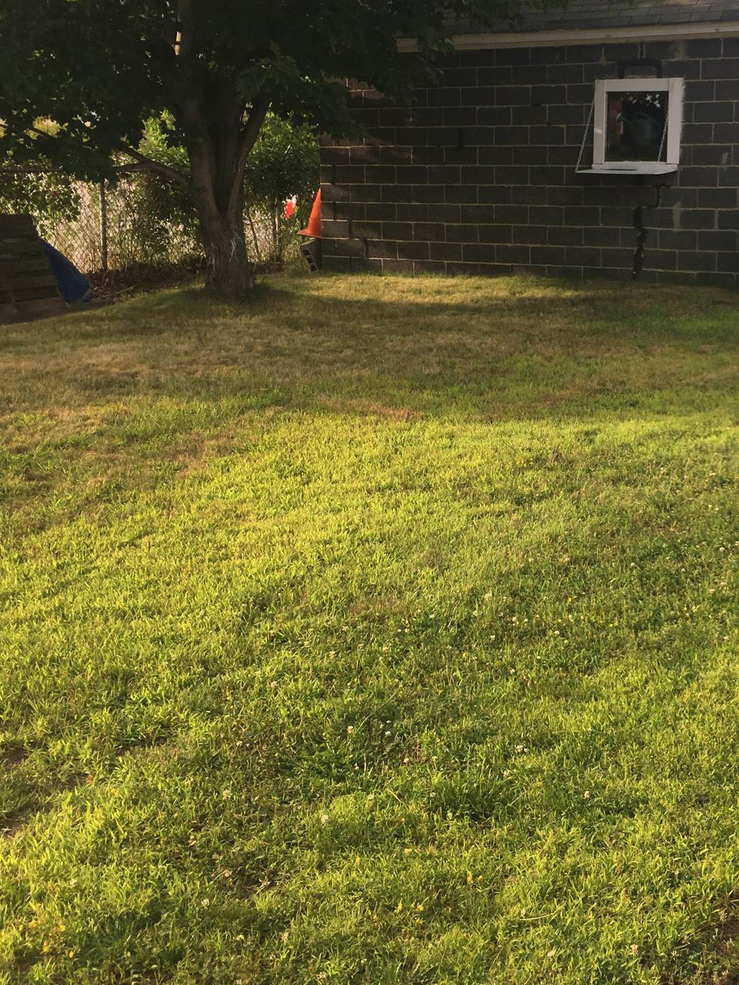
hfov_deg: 31.7
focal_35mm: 45
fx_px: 1281
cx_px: 545
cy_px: 354
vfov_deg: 41.7
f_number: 2.2
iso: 25
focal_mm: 4.15
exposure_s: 1/432
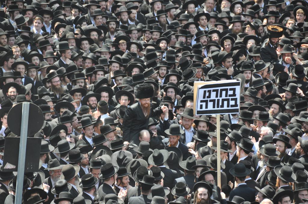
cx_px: 154
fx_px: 2563
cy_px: 102
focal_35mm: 300
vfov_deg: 4.6
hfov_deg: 6.9
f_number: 5.6
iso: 400
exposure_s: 1/320
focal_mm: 200
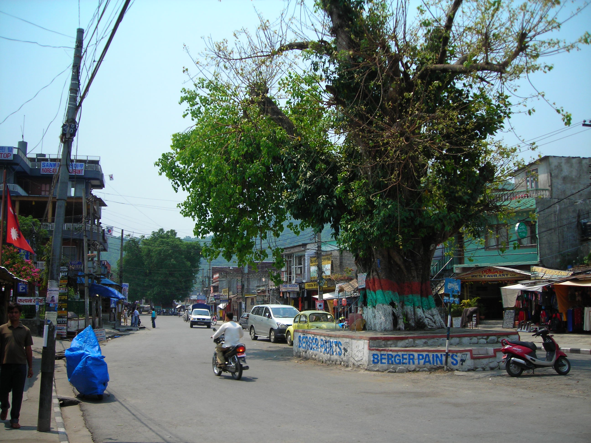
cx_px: 296
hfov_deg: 49.0
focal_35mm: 38
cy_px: 222
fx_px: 649
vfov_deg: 37.7
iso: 50
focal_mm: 6.3
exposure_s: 1/150
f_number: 6.4
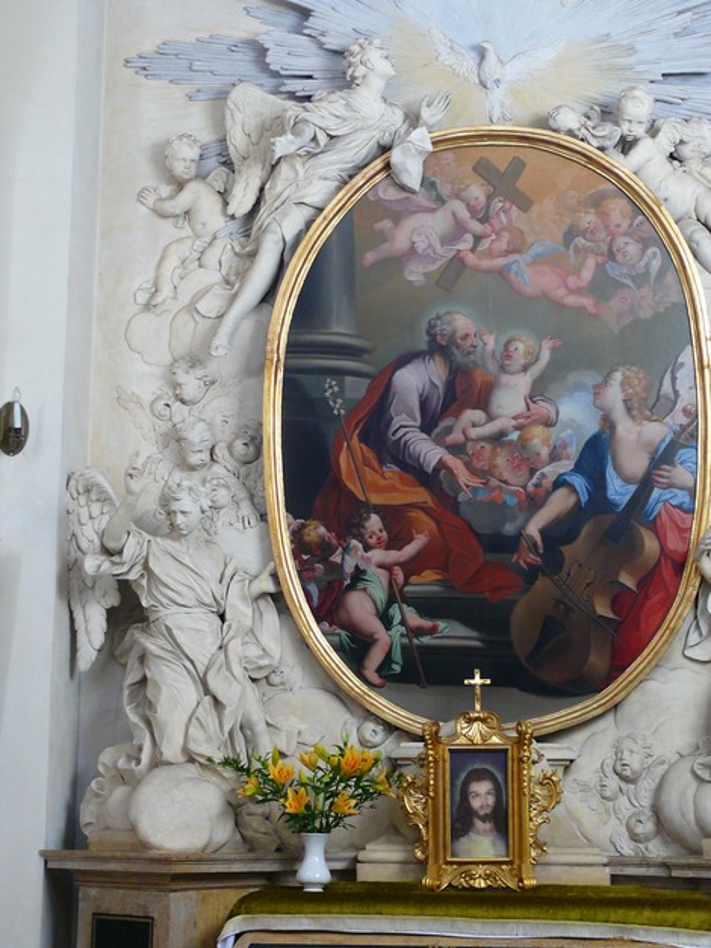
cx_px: 416
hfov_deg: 21.9
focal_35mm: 67
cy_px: 516
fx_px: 1835
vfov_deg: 29.0
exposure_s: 1/20
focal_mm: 11.8
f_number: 3.2
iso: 200
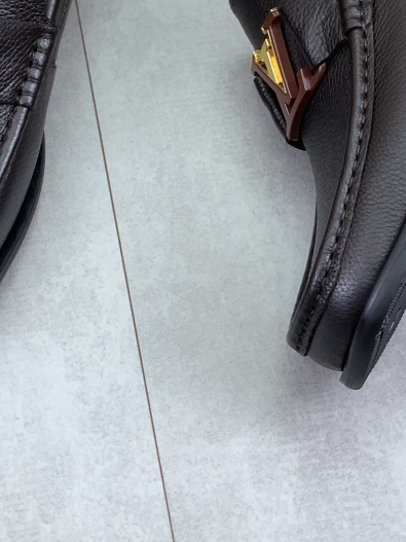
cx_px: 110
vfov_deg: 13.6
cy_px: -52
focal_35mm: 142
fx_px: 2222
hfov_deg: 10.4
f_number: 2.4
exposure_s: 1/100
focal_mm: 6
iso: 25
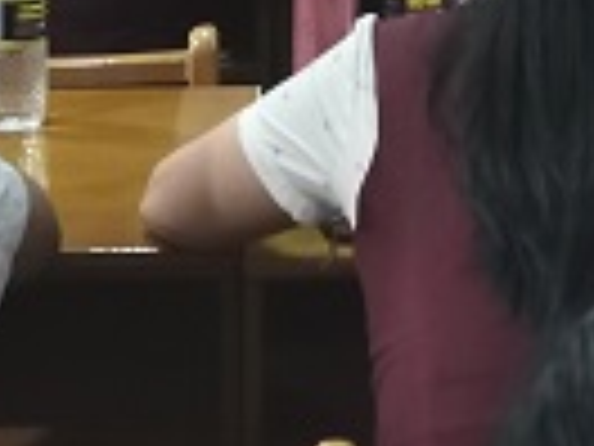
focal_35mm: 140
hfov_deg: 13.8
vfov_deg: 10.3
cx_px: 626
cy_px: -218
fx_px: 2402
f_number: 1.8
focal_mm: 4.75
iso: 500
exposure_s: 1/50
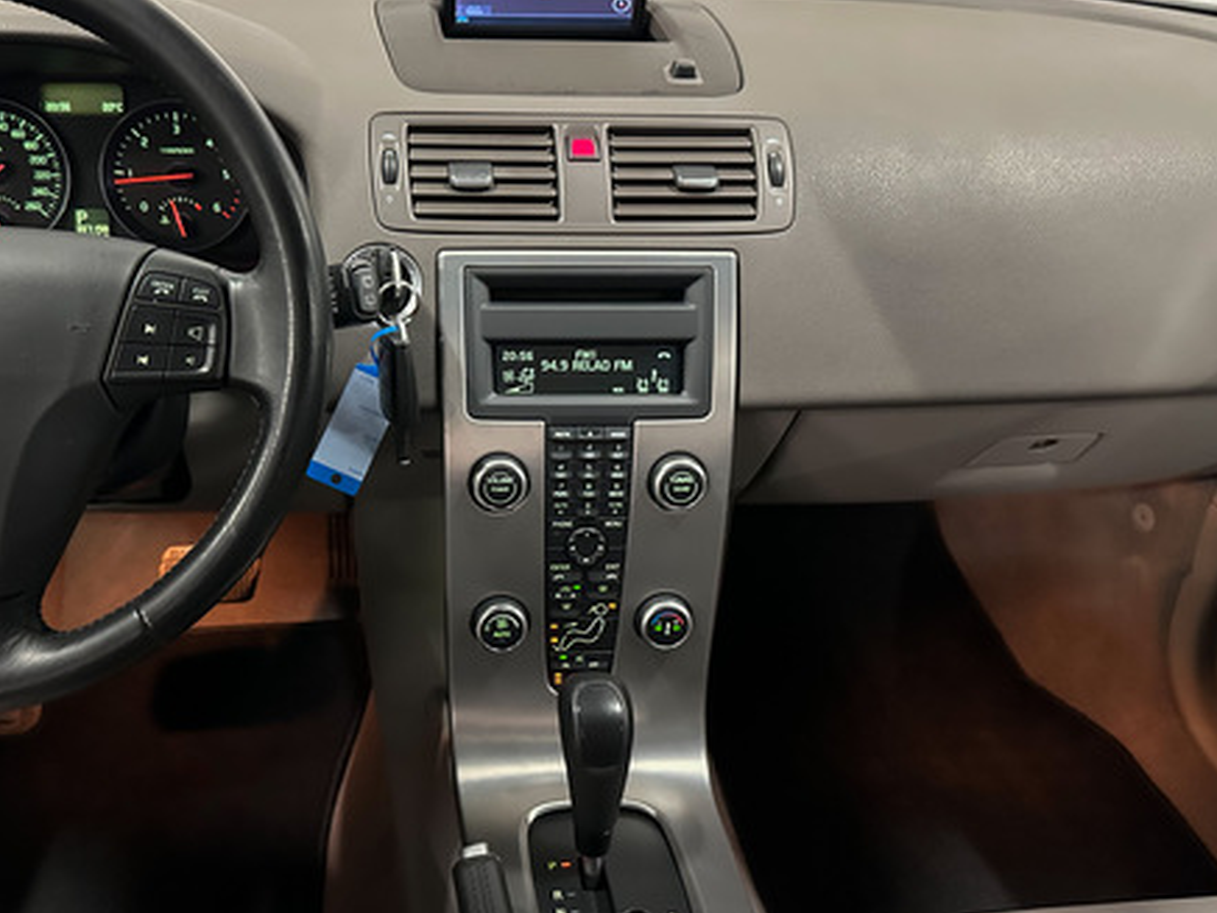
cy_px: 447
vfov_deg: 42.9
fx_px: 1160
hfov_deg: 54.9
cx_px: 477
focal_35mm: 33
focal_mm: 6.86
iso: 1000
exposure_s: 1/37
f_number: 1.78
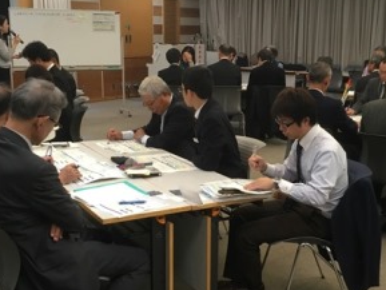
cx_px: 240
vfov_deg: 32.2
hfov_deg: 41.8
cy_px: 146
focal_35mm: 45
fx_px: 502
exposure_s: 1/30
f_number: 2.2
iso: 80
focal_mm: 4.15
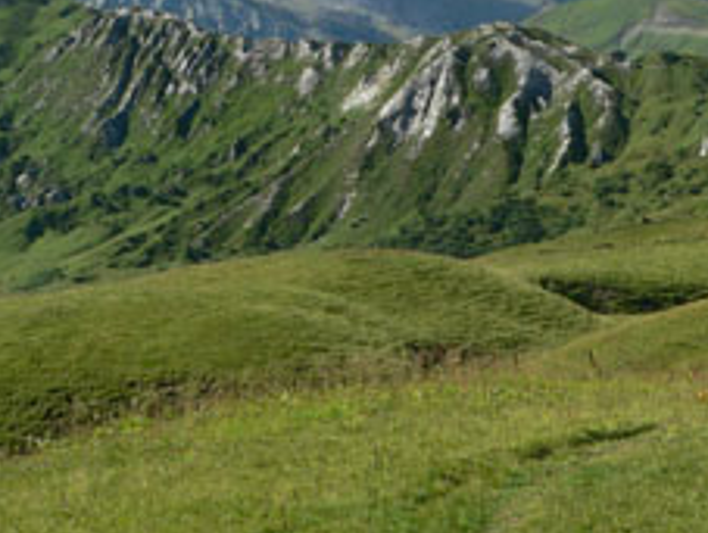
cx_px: 546
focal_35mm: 107
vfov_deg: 13.8
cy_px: 122
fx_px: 2192
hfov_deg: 18.2
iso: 80
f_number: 4
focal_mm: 8.9
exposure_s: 1/500
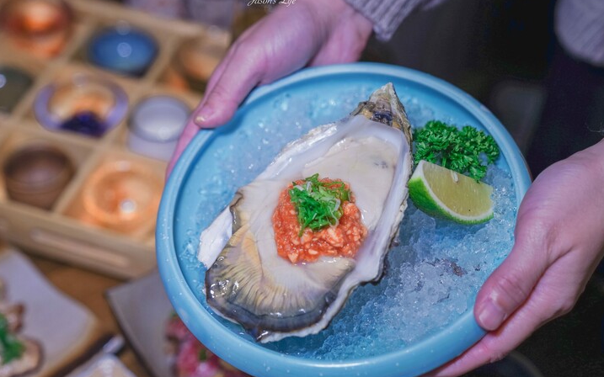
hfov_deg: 32.0
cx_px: 272
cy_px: 215
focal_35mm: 64
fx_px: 1053
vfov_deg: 20.3
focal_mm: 53
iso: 125
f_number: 2.8
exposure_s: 1/60
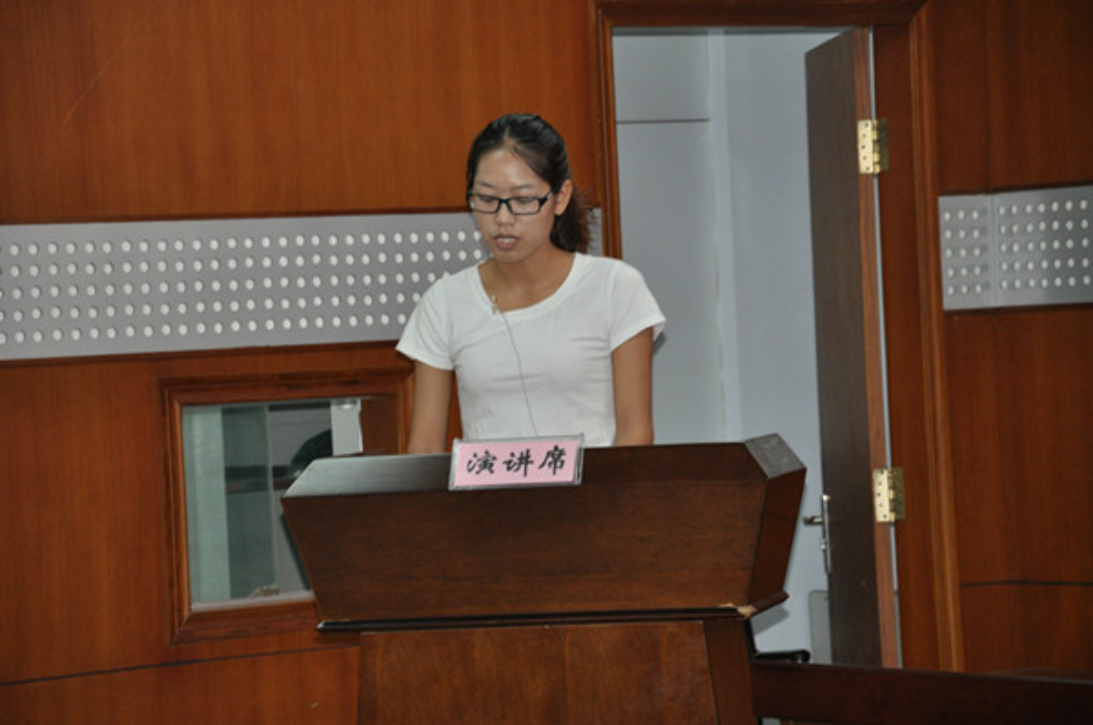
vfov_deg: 8.7
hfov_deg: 13.1
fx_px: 4774
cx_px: 546
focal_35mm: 158
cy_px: 362
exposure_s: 1/60
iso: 800
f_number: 5.6
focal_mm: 105
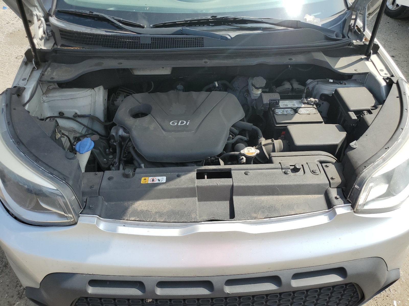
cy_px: 153
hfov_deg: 67.3
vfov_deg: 53.1
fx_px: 307
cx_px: 204
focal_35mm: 26
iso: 50
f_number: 1.5
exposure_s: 1/2000
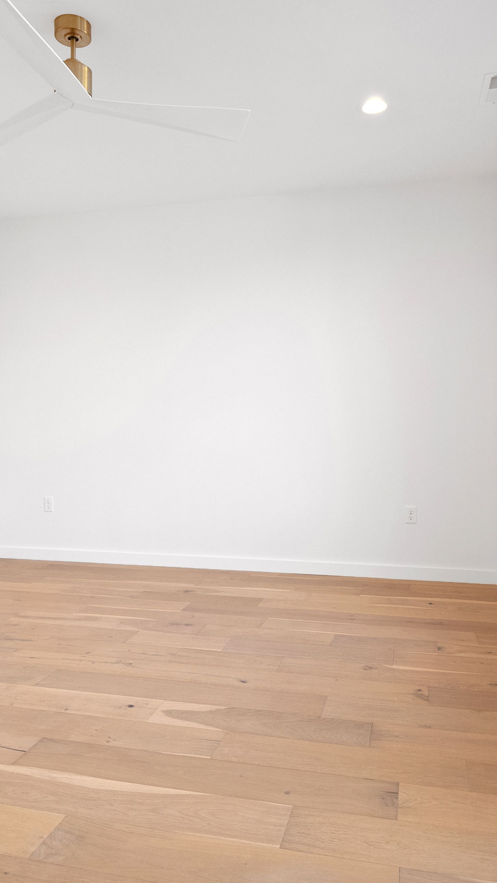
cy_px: 435
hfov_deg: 44.4
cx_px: 252
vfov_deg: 71.9
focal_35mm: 26
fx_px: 609
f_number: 6.3
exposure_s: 1/40
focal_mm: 8
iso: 400
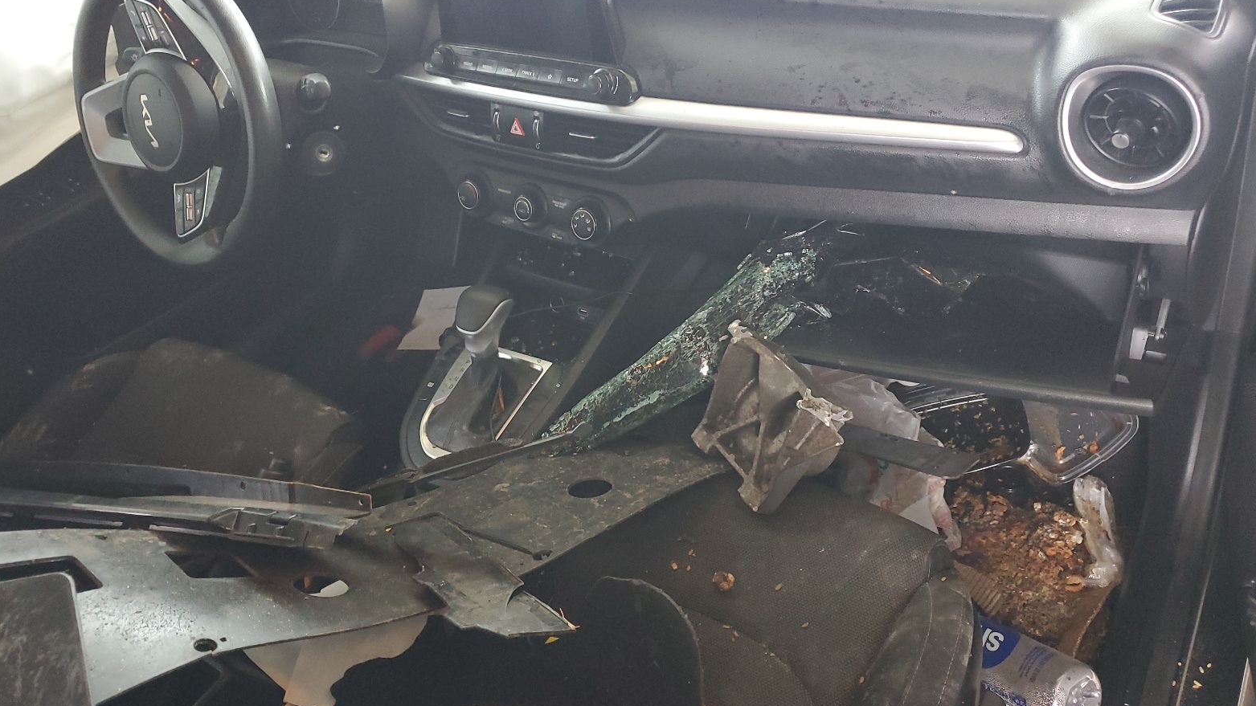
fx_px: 966
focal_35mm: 29
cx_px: 628
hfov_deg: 66.1
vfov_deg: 40.2
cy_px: 344
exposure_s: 1/60.2
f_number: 1.5
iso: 241
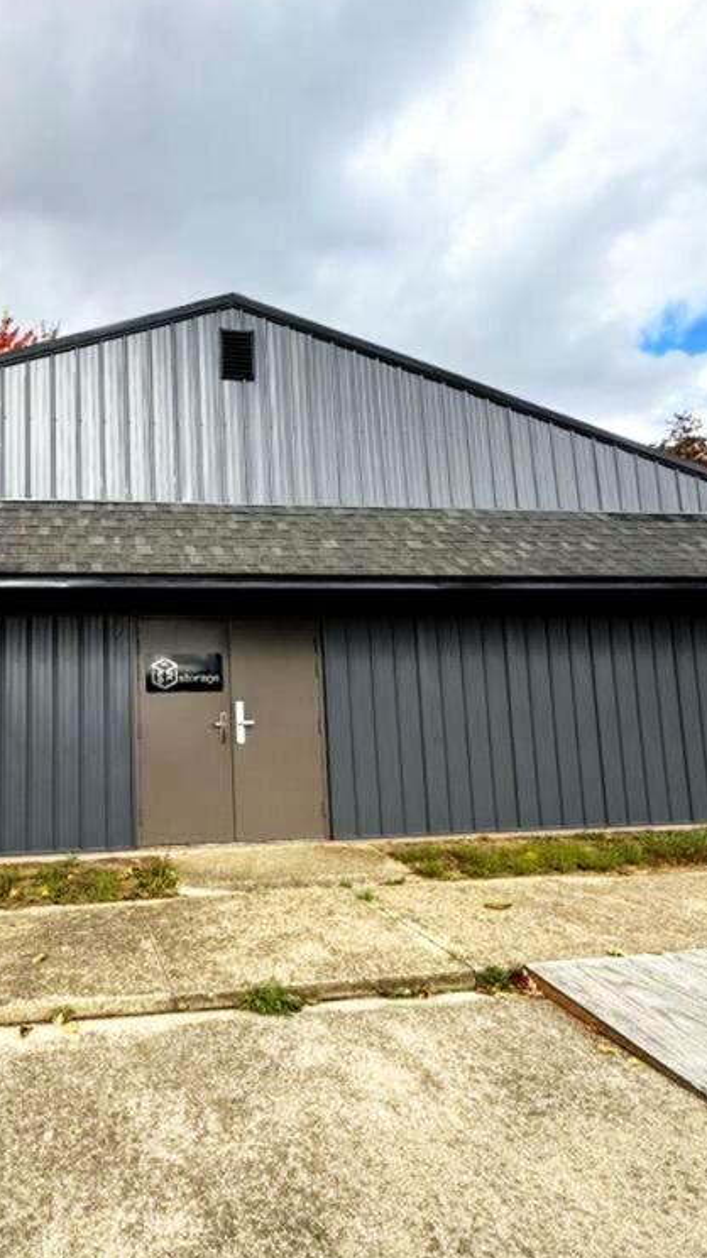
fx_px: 701
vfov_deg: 83.9
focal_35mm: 21
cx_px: 151
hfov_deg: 50.6
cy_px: 629
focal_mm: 2.22
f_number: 2.2
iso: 50
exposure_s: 1/353
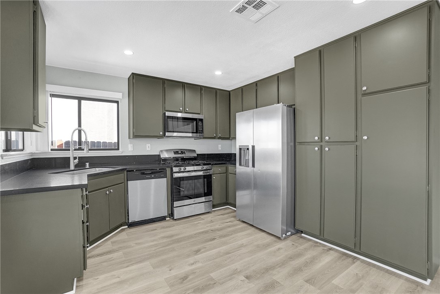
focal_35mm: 15
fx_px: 183
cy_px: 147
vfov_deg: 77.4
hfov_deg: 100.4
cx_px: 220
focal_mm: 10
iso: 800
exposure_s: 1/100
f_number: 5
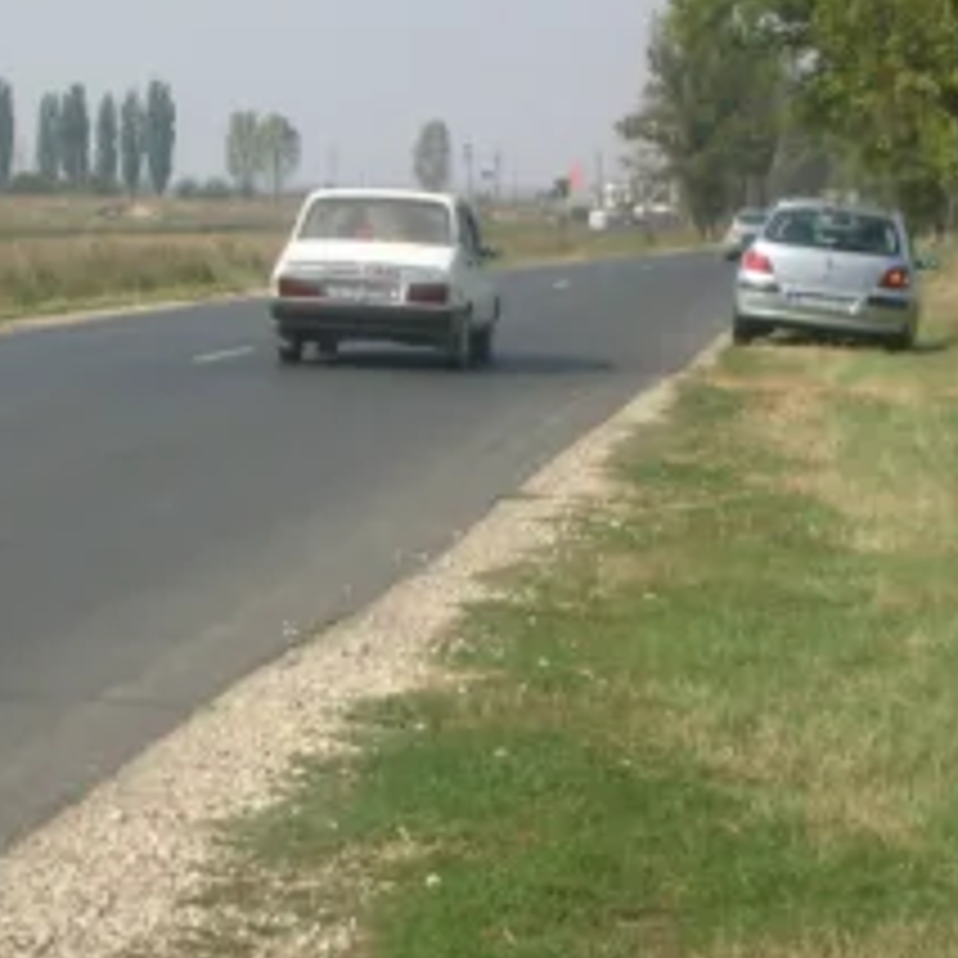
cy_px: 414
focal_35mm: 143
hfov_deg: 12.2
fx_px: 4477
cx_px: 445
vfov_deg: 12.2
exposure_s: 1/57.8
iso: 50
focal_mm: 14.3
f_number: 13.6
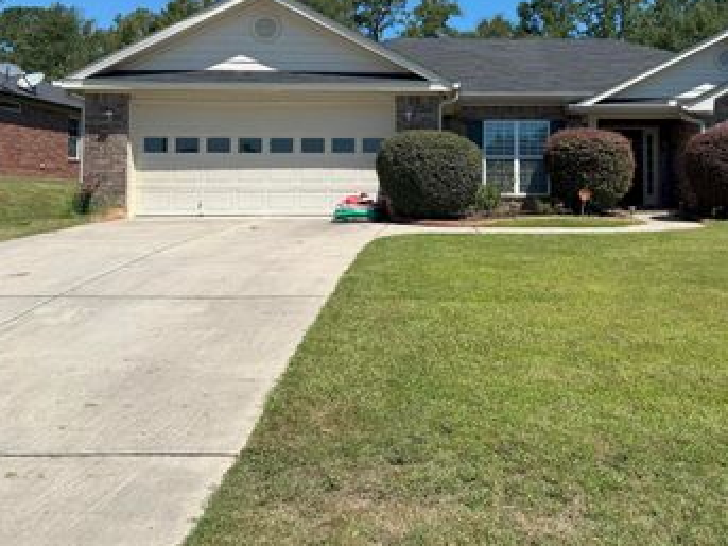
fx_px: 736
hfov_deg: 51.7
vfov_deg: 39.9
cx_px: 480
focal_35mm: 35
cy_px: 163
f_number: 1.78
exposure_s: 1/4975
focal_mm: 6.76
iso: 80
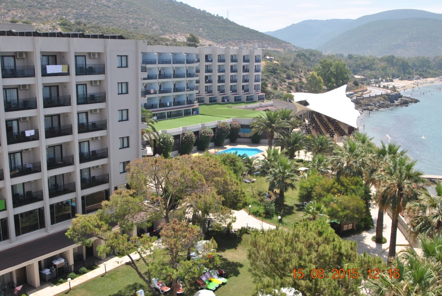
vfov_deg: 37.0
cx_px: 221
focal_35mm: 36
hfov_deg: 53.1
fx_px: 443
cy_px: 148
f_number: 7.1
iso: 100
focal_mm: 24
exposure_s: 1/200
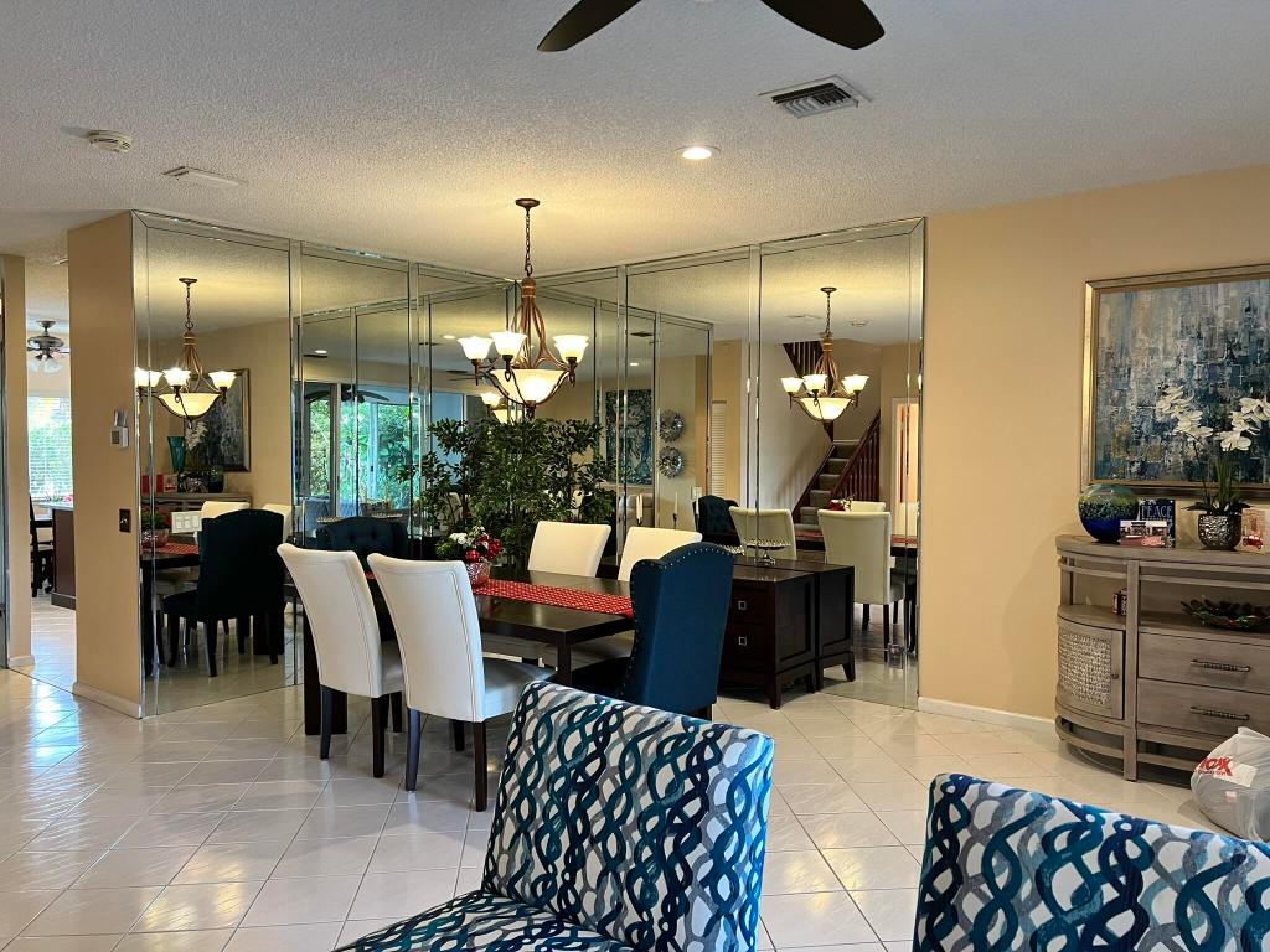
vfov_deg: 53.1
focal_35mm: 26
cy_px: 476
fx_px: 954
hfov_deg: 67.3
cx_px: 635
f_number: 1.5
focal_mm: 5.7
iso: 100
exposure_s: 1/60
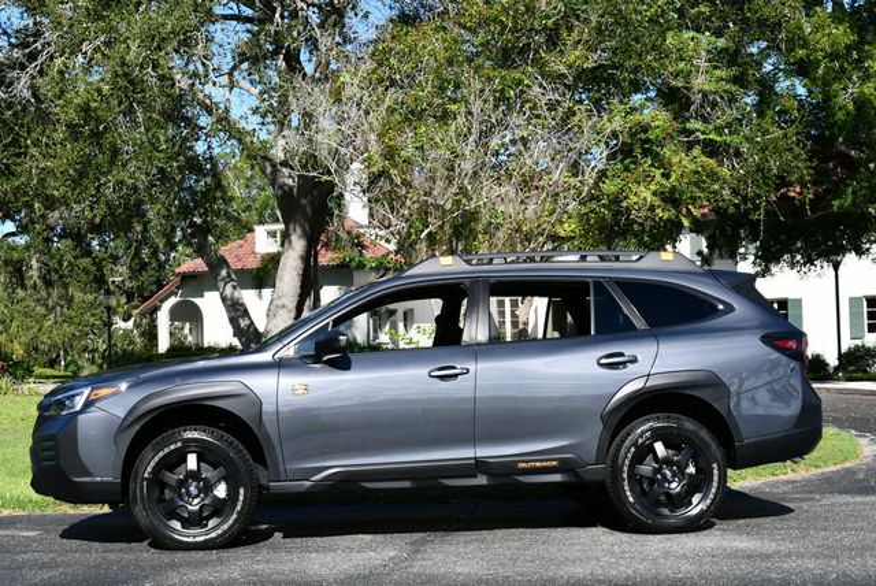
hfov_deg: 34.5
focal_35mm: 58
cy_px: 293
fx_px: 1413
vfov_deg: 23.4
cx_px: 438
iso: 100
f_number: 8
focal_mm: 29
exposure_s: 1/250
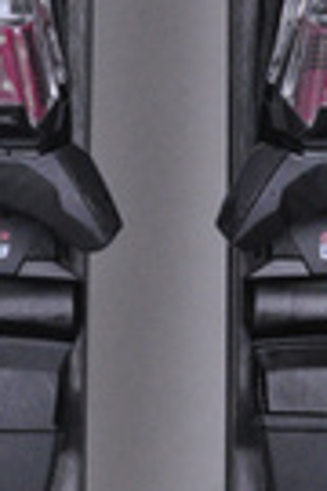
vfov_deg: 5.5
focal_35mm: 374
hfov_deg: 3.7
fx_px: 5091
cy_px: 687
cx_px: 154
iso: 3200
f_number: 9.5
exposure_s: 1/125
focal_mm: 75
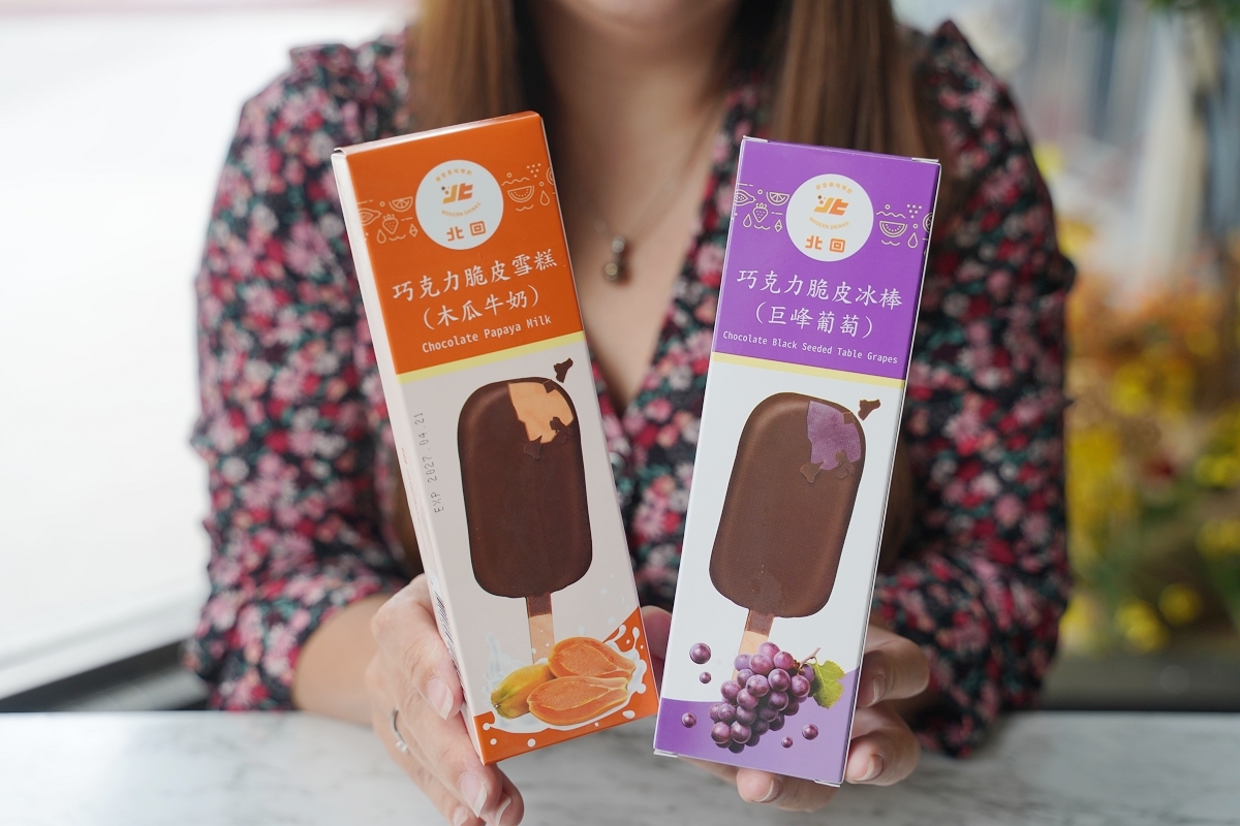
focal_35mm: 47
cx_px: 620
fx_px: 1619
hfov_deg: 41.9
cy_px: 413
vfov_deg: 28.6
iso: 250
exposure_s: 1/60
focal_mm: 47
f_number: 4
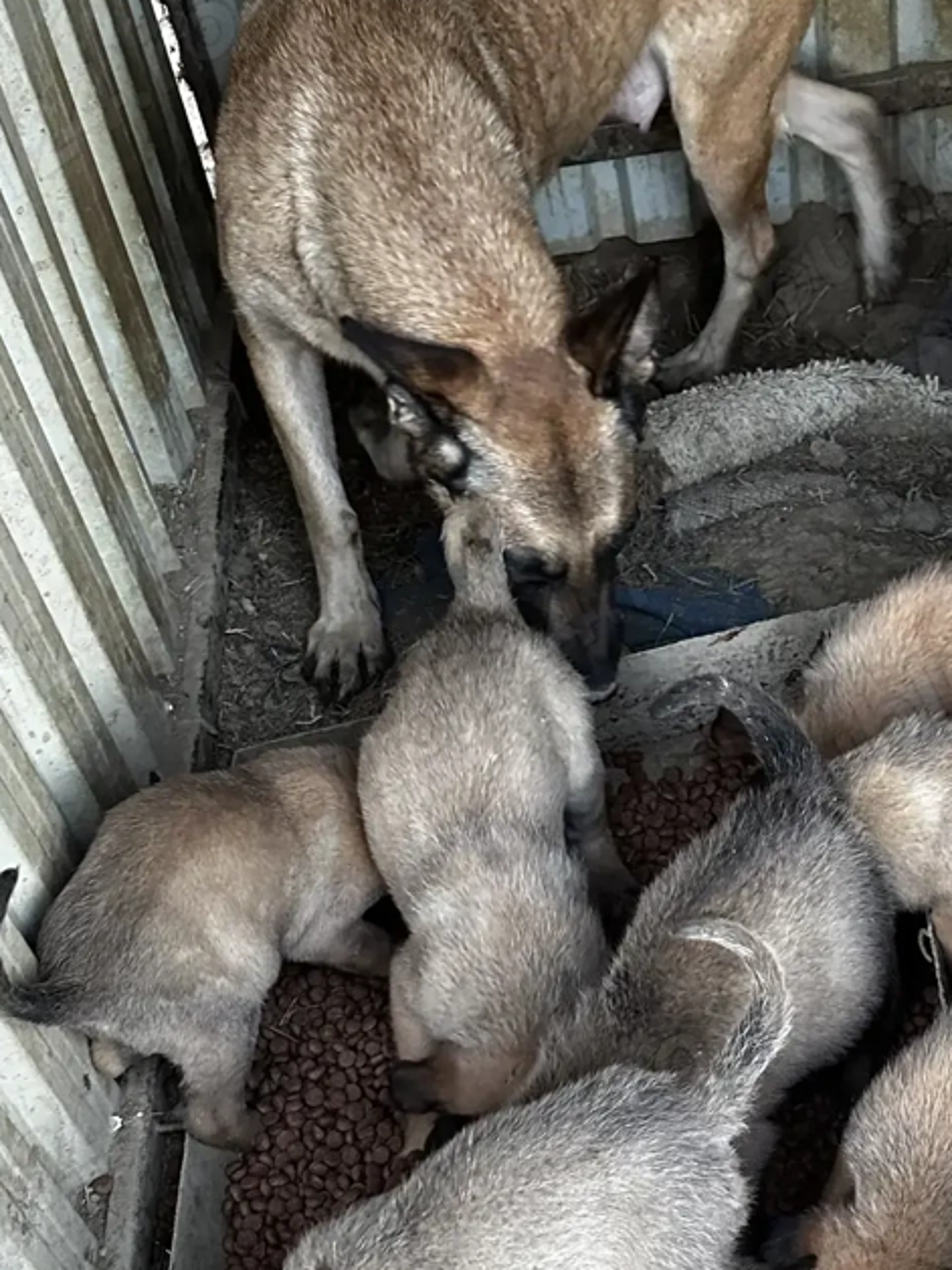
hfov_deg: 28.1
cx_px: 728
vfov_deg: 37.3
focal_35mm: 51
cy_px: 787
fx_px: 1870
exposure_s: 1/60
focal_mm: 6.86
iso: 400
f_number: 1.78
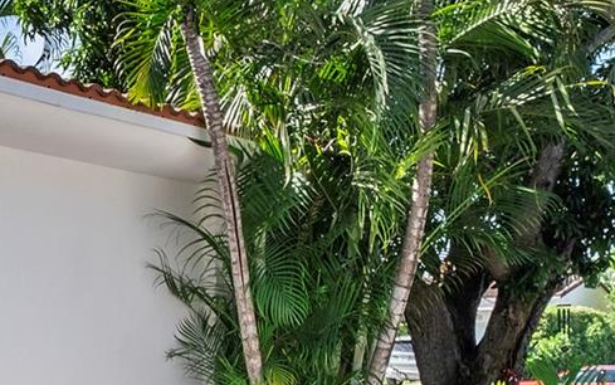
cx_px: 13
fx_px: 838
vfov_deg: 25.4
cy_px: 303
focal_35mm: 50
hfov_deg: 36.6
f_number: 8
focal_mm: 10
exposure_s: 1/640
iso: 500
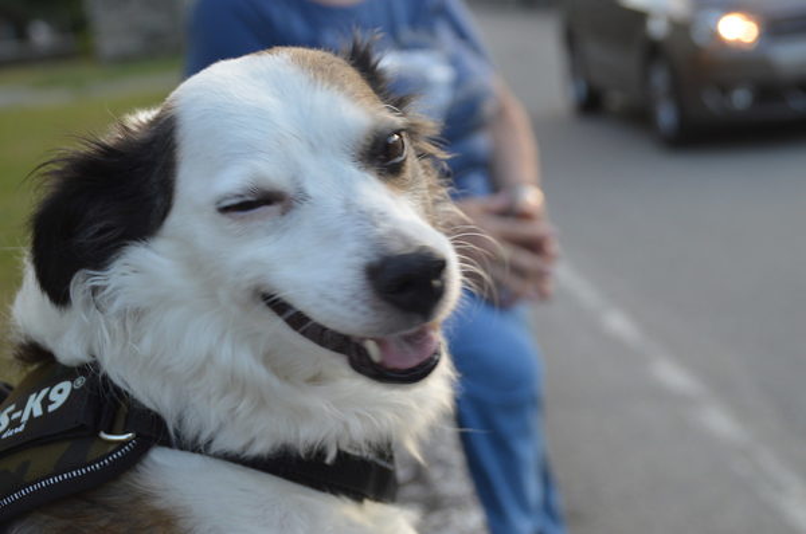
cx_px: 403
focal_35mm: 63
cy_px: 267
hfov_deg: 31.9
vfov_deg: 21.5
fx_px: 1408
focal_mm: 42
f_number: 5.6
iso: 280
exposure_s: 1/125
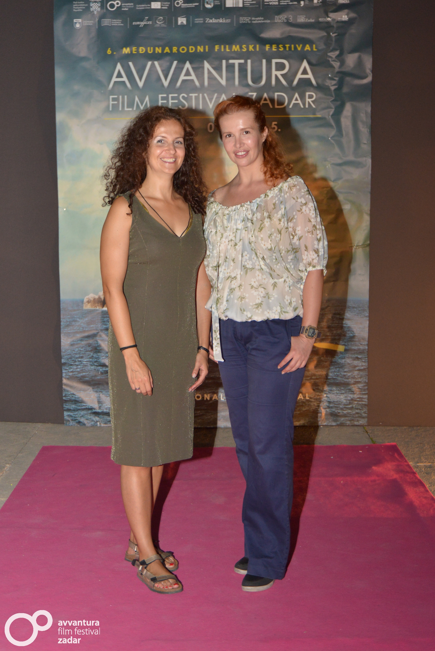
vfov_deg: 36.2
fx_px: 996
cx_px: 218
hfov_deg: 24.6
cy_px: 326
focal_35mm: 55
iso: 2000
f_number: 6.3
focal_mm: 55
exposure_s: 1/125
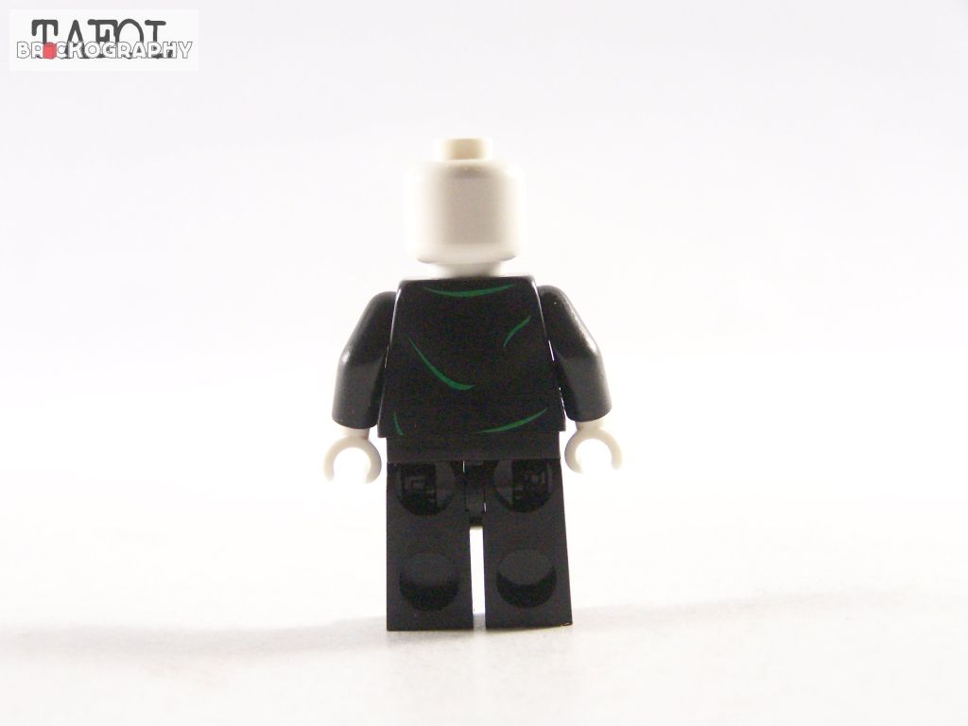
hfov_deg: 20.9
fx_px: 2629
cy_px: 363
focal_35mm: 94
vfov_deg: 15.7
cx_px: 484
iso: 400
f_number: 3.2
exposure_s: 1/60
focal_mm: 15.6
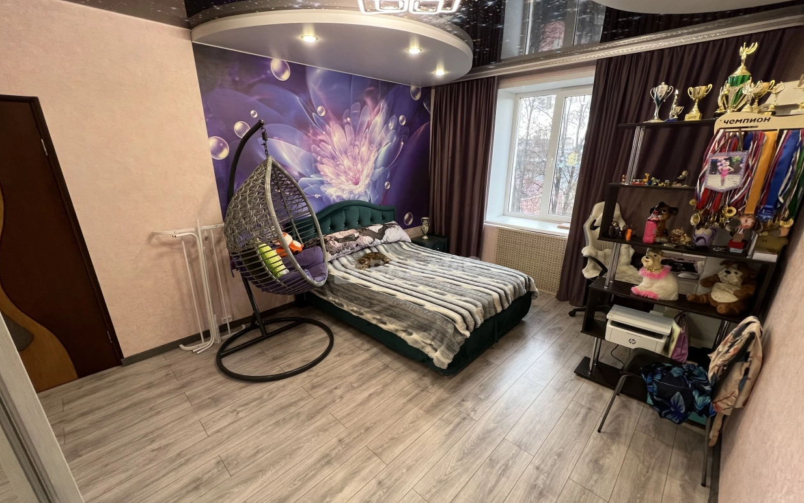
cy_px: 266
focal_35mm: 14
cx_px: 406
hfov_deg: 105.3
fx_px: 307
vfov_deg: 78.6
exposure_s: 1/100
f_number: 1.8
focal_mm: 1.57
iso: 250
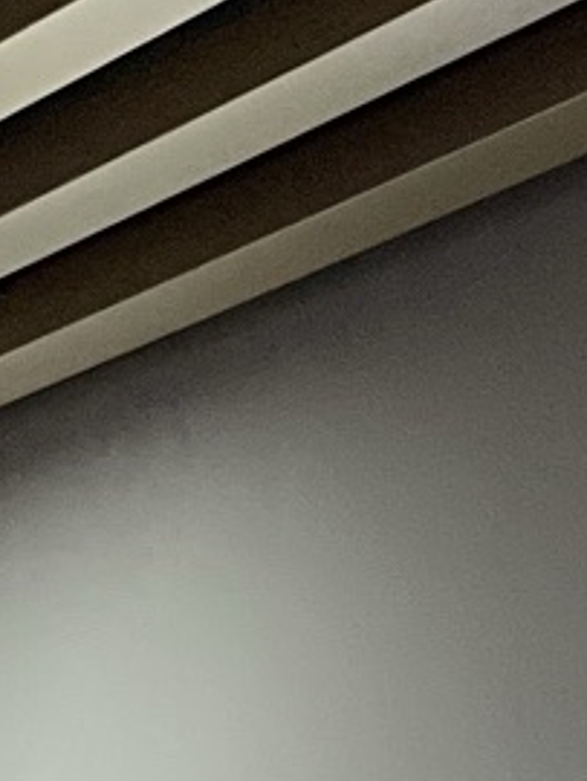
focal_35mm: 385
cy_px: 2271
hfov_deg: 3.7
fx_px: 8691
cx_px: 1975
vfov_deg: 4.9
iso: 160
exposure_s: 1/100
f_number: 2
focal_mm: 6
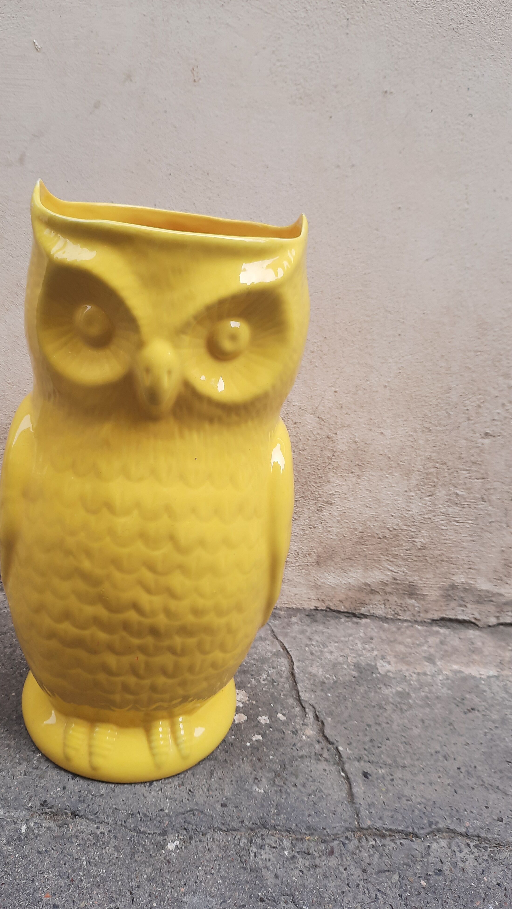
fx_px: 676
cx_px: 211
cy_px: 461
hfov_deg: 41.4
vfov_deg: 67.9
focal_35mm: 28
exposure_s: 1/280
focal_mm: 4.6
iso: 32
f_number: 2
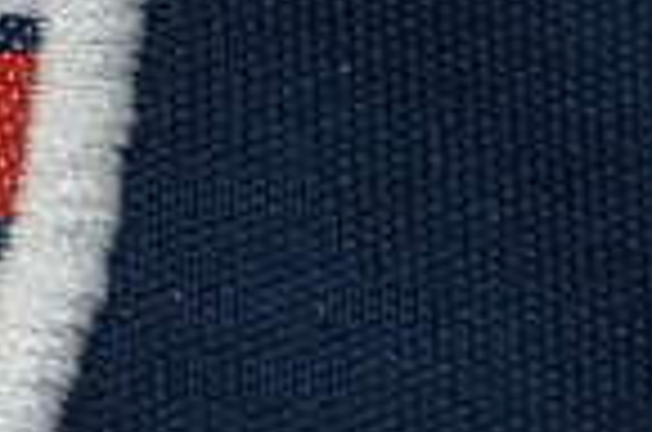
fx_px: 13355
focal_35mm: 739
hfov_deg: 2.8
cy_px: -220
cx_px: -598
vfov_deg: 1.8
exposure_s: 1/200
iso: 400
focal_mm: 66
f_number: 8
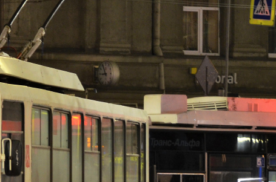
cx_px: -5
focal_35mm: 364
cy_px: 103
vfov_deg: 3.8
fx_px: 2787
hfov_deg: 5.7
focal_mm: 85
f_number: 4.5
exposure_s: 1/20
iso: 500
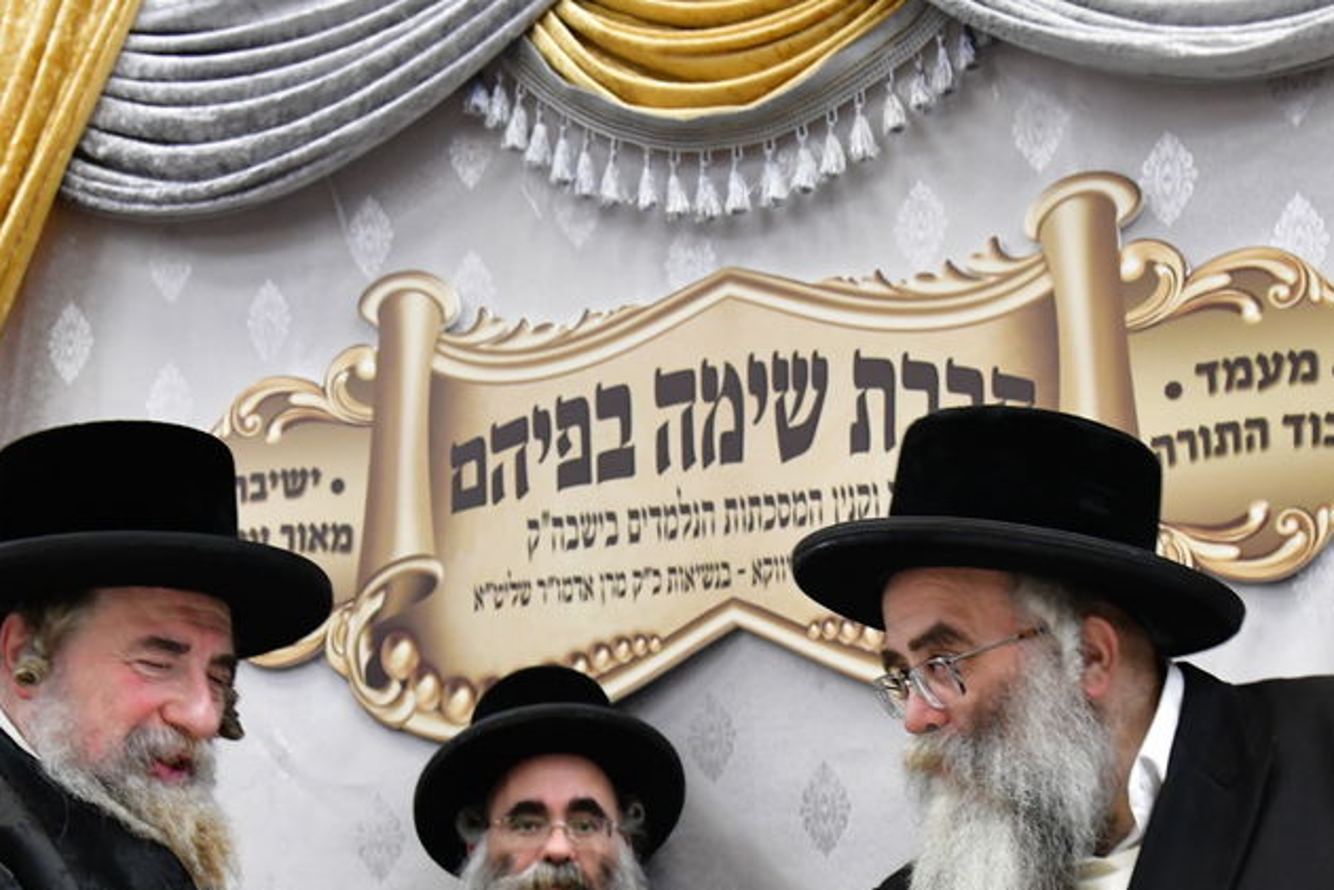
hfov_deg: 28.4
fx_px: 2631
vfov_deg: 18.7
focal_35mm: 71
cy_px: 893
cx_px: 628
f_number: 5.6
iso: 3200
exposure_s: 1/100
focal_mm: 32
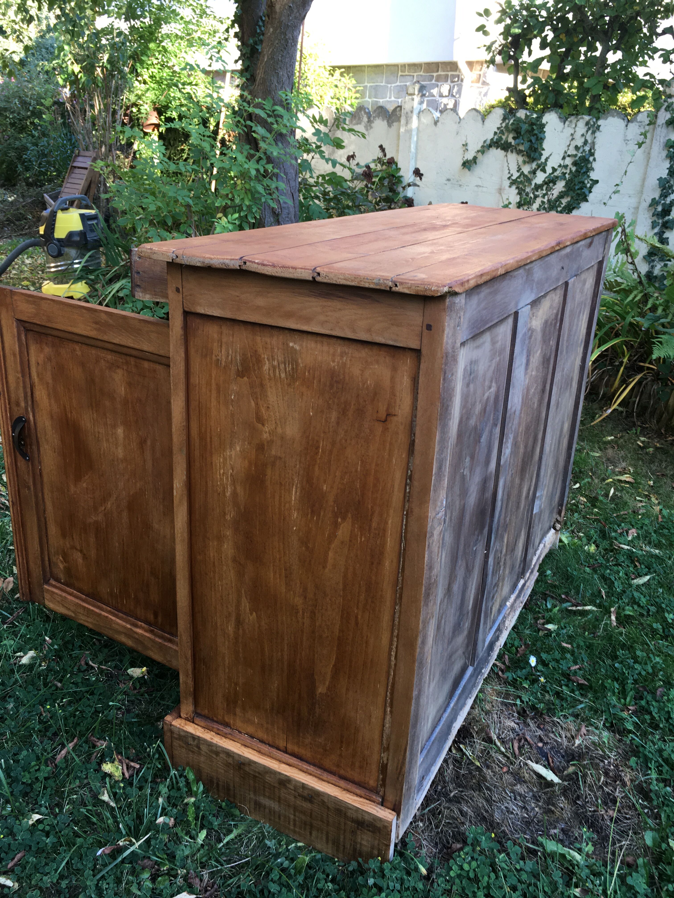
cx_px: 337
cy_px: 449
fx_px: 753
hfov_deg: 48.2
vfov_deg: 61.7
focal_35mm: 29
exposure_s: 1/100
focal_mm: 4.15
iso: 40
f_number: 2.2
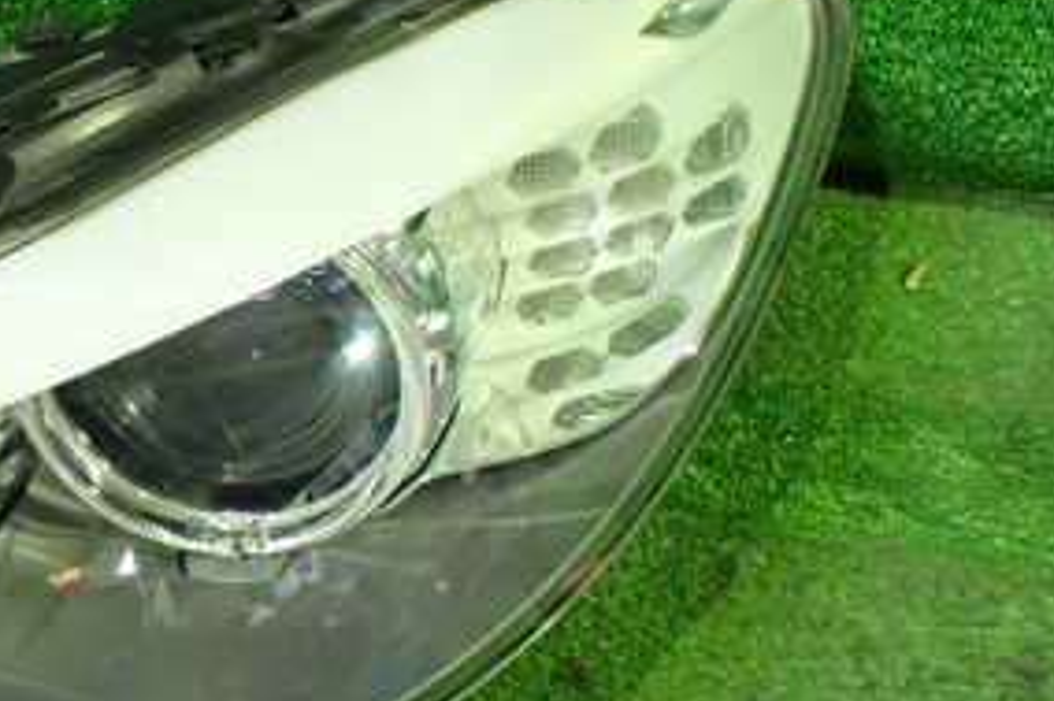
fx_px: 1931
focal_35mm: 66
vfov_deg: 20.5
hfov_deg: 29.0
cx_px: 59
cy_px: 482
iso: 800
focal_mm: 5.4
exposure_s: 1/50
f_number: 2.3
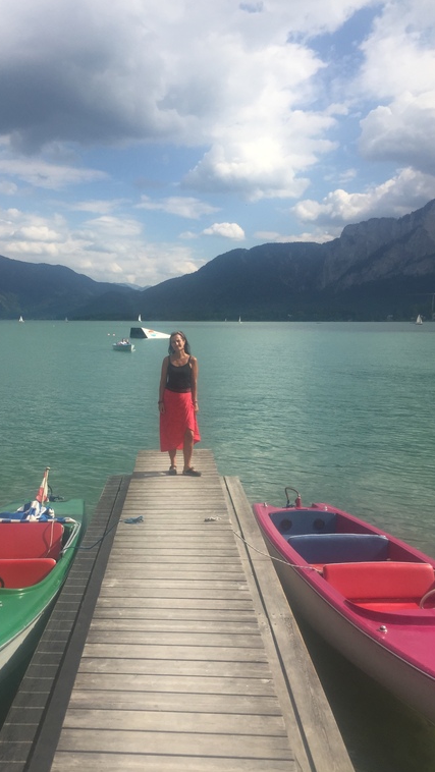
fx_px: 655
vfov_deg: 61.0
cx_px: 156
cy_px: 385
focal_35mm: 32
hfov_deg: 36.4
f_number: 2.2
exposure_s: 1/2639
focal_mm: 4.15
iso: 32
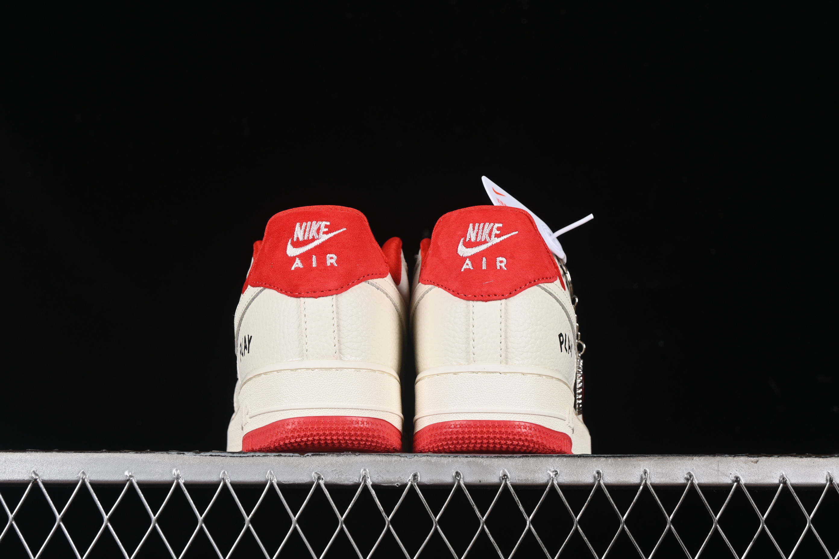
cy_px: 280
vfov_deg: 18.2
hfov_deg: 27.0
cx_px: 420
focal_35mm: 75
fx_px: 1748
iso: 160
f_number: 8
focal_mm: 50
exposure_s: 1/80
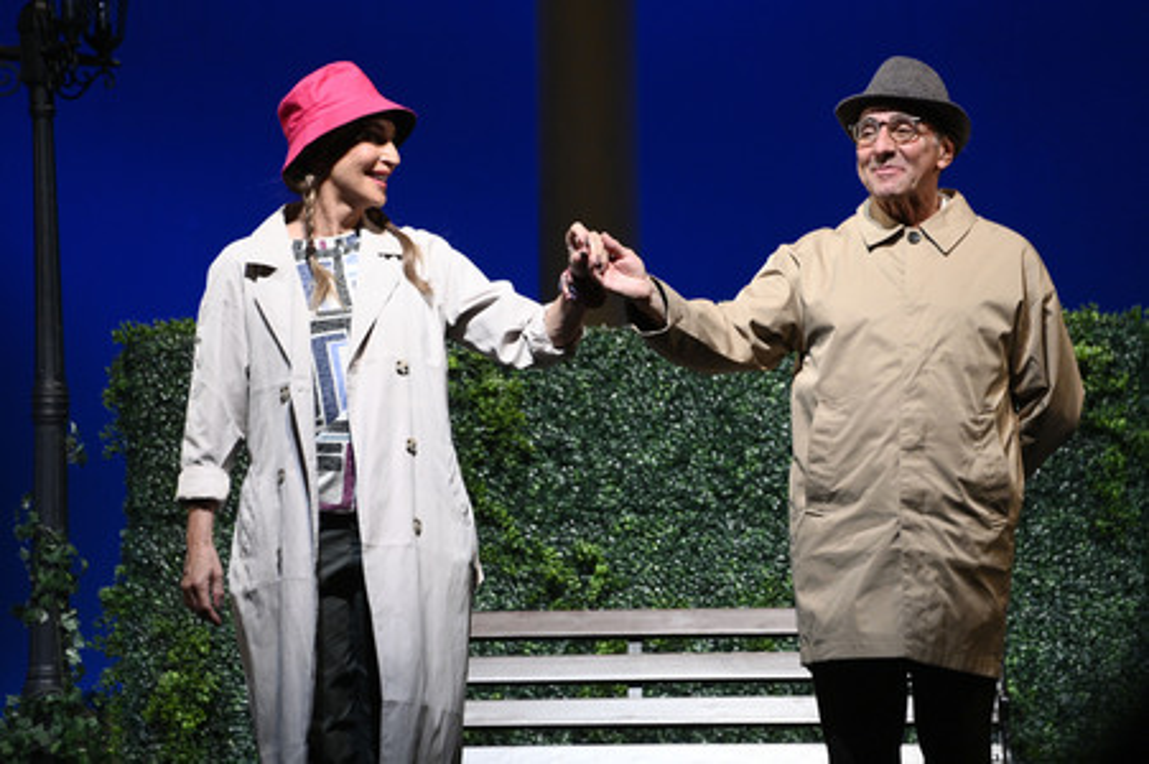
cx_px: 574
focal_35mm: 210
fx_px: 6697
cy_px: 382
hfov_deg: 9.8
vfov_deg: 6.5
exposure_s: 1/250
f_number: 5.6
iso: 4000
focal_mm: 210
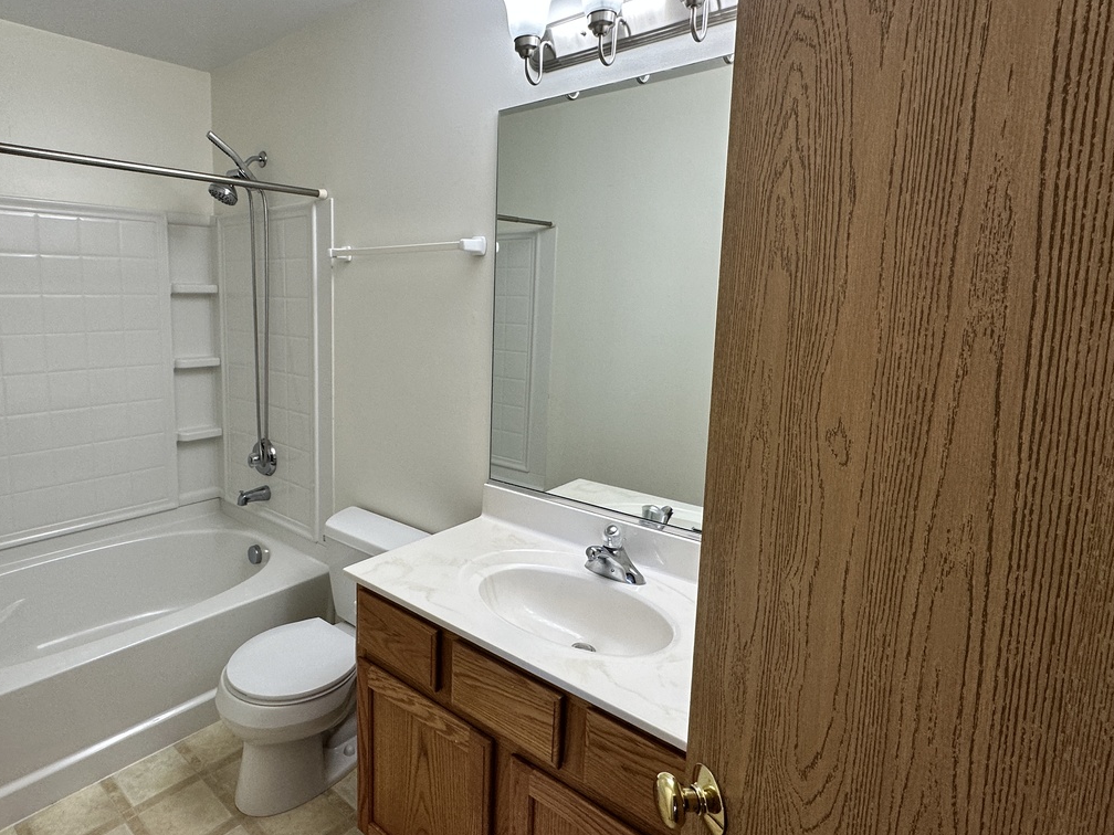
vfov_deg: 65.8
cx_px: 410
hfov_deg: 80.1
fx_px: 644
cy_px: 378
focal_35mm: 20
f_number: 2.2
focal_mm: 2.22
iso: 125
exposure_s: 1/120
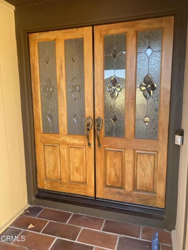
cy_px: 125
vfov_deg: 67.3
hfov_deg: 53.1
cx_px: 94
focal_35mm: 26
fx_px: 188
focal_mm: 4.25
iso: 50
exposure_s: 1/122
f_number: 1.8
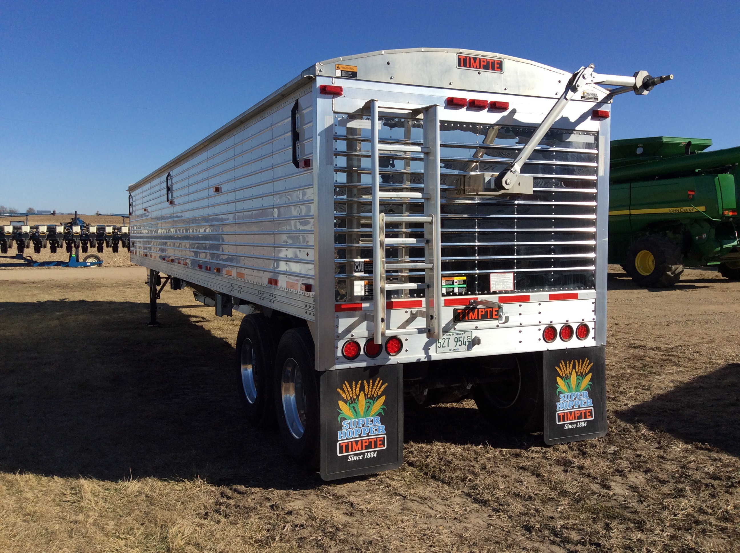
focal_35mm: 32
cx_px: 370
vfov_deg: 44.1
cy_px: 276
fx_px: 683
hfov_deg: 56.9
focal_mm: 3.3
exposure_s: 1/1972
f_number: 2.4
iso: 32
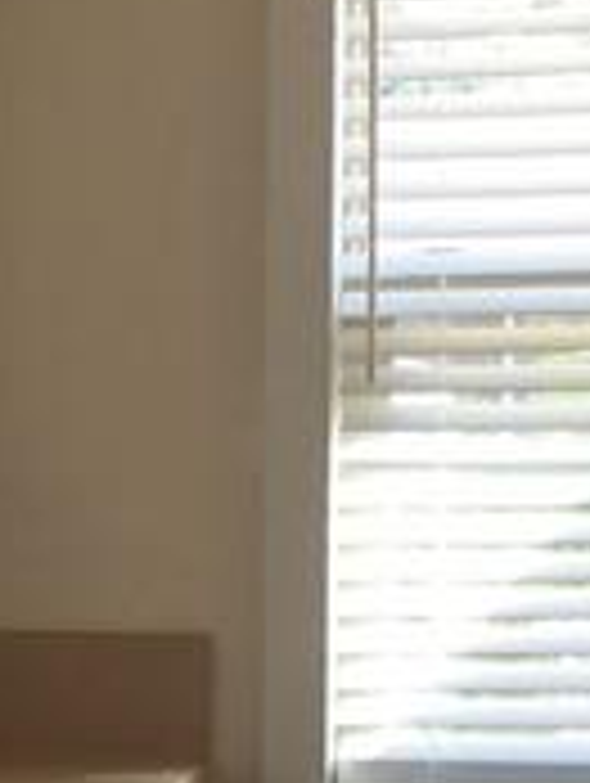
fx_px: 2902
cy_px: 940
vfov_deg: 14.9
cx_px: -23
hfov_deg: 11.5
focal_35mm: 128
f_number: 2.2
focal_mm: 4.15
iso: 32
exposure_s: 1/100
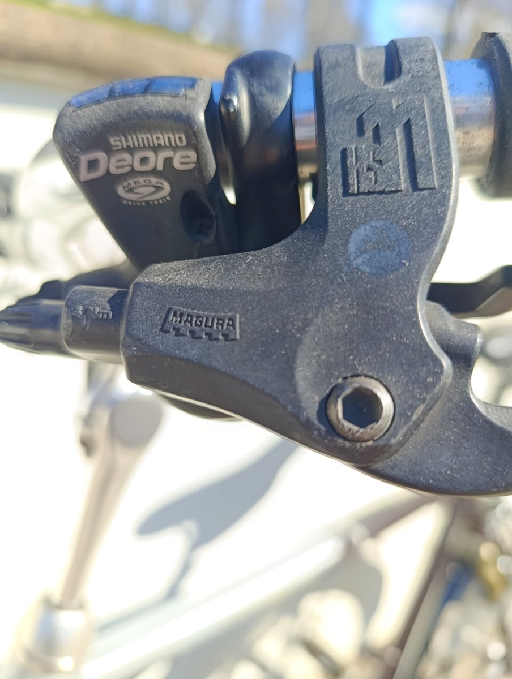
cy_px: 340
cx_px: 256
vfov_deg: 73.8
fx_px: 452
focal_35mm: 23
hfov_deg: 59.0
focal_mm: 6.11
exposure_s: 1/152
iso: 50
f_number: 1.65
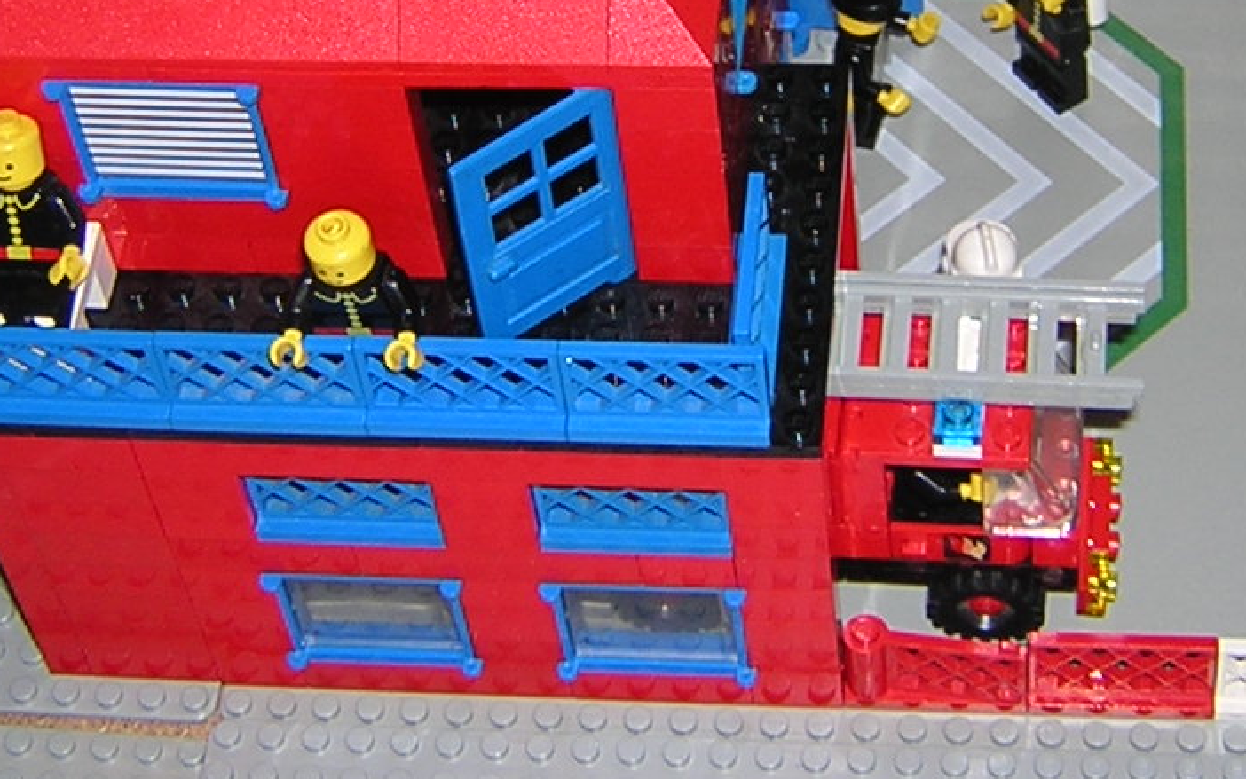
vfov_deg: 14.8
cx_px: 662
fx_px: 2955
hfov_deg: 23.8
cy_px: 60
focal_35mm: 87
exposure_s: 1/60.1
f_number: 2.6
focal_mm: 4.7
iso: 100
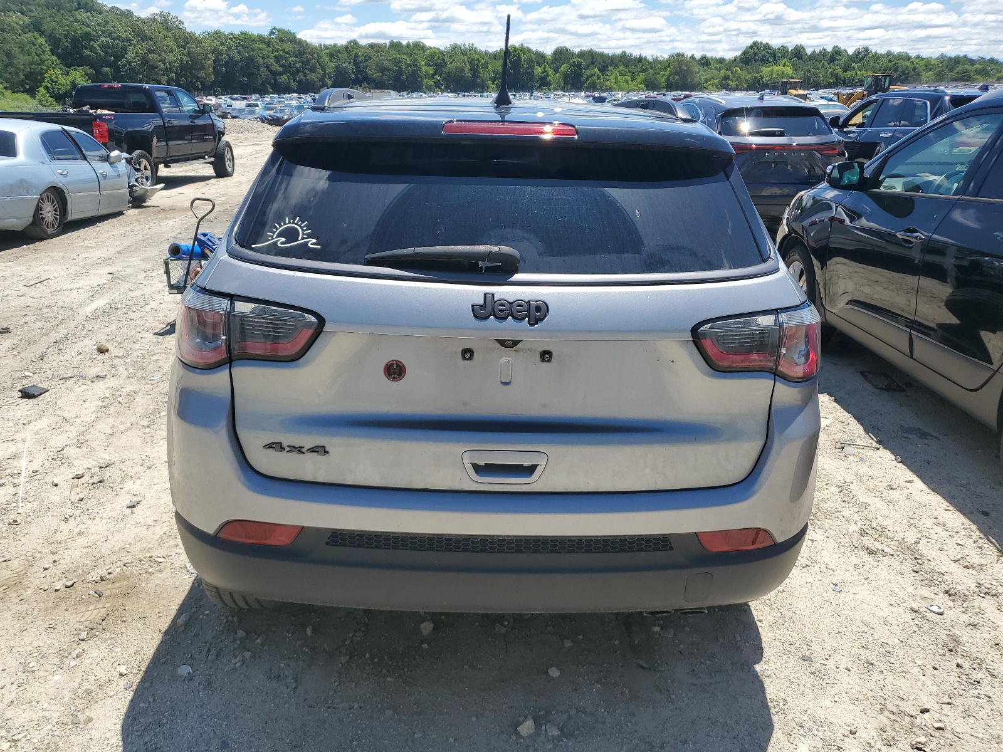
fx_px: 753
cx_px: 502
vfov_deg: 53.1
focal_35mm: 26
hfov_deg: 67.3
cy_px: 376
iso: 50
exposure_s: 1/2500
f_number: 1.5
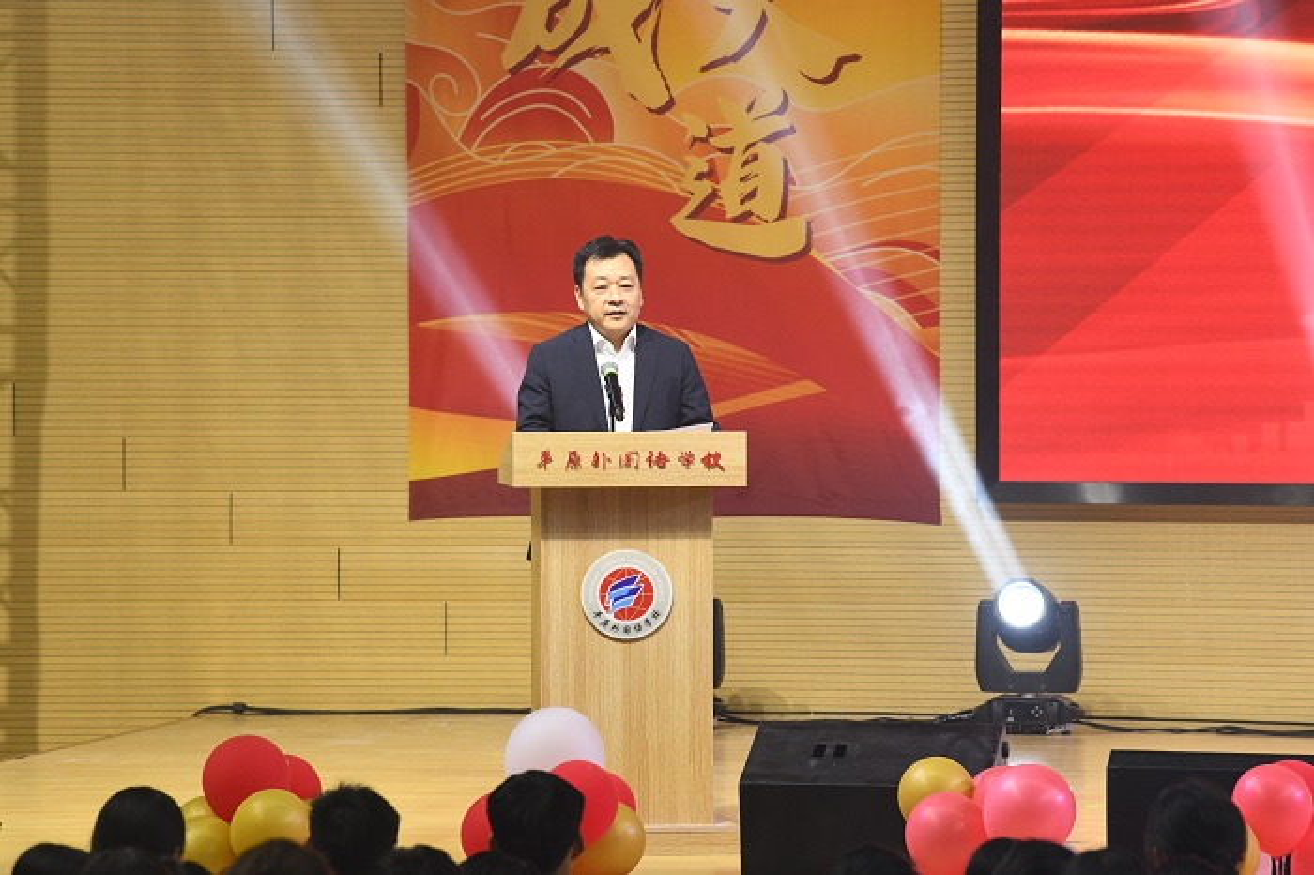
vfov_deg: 6.9
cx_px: 657
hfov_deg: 10.3
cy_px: 438
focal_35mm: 200
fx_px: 7296
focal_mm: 200
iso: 4000
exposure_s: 1/250
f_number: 8
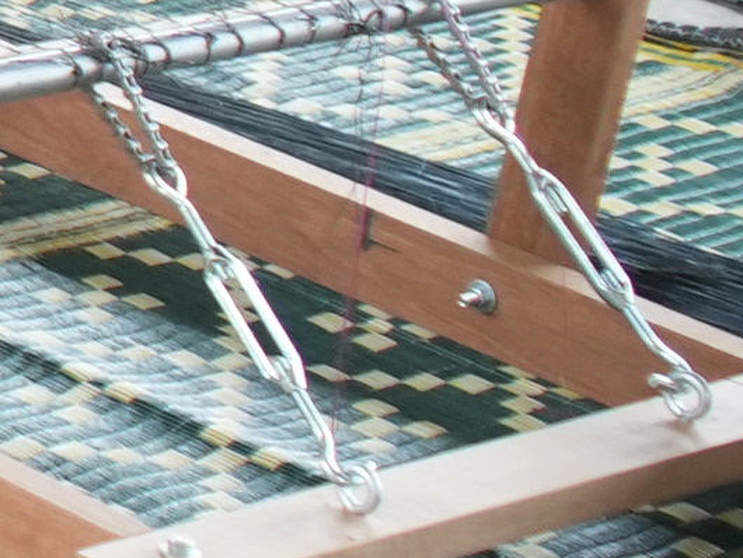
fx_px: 5025
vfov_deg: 6.2
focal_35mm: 234
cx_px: -1884
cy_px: -573
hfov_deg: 7.0
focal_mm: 28
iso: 1250
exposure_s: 1/250
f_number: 3.5
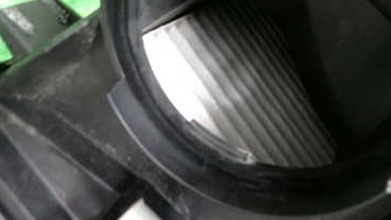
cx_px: 267
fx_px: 466
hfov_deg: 44.7
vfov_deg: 26.2
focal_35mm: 45
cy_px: 60
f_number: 2
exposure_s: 1/30
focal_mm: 4.5
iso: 200
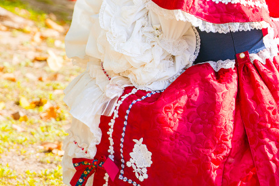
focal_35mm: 204
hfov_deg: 9.9
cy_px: 39
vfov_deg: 6.7
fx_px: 1581
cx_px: 333
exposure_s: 1/400
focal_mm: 70
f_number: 4.5
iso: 100
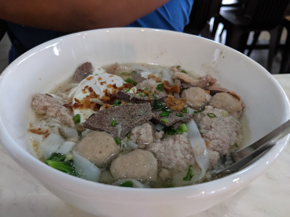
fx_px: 226
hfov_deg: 65.3
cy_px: 108
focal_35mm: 27
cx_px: 145
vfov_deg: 51.4
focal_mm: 4.44
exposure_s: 1/120
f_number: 1.8
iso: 300
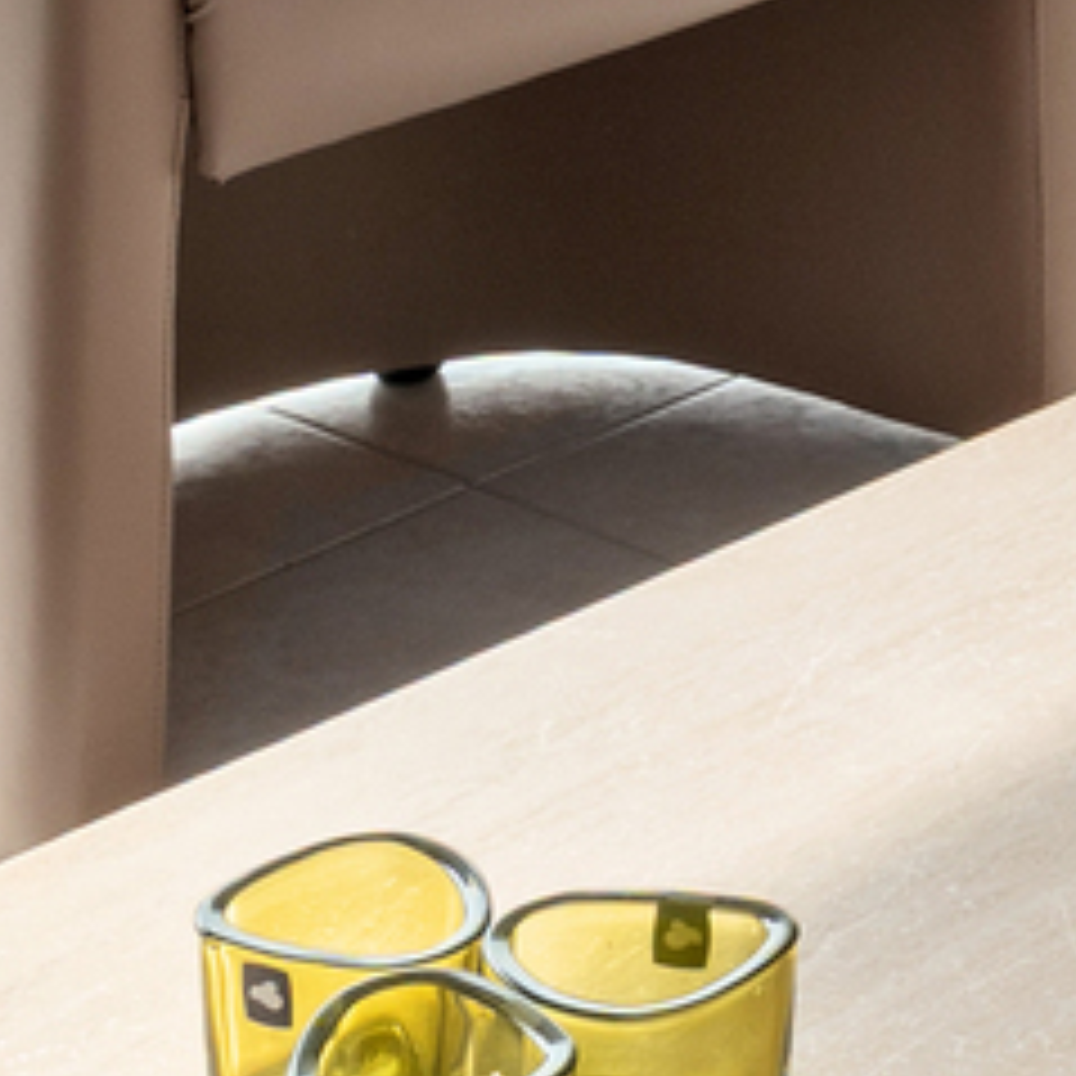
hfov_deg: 10.8
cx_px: 2301
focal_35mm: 145
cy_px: -1799
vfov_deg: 10.0
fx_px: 5099
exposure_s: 1/30
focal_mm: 17
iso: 320
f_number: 11
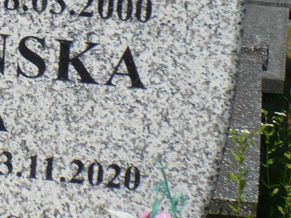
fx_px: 1320
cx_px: -114
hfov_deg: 12.1
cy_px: 57
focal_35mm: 157
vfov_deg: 9.4
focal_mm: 6.1
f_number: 8
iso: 100
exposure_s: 1/320
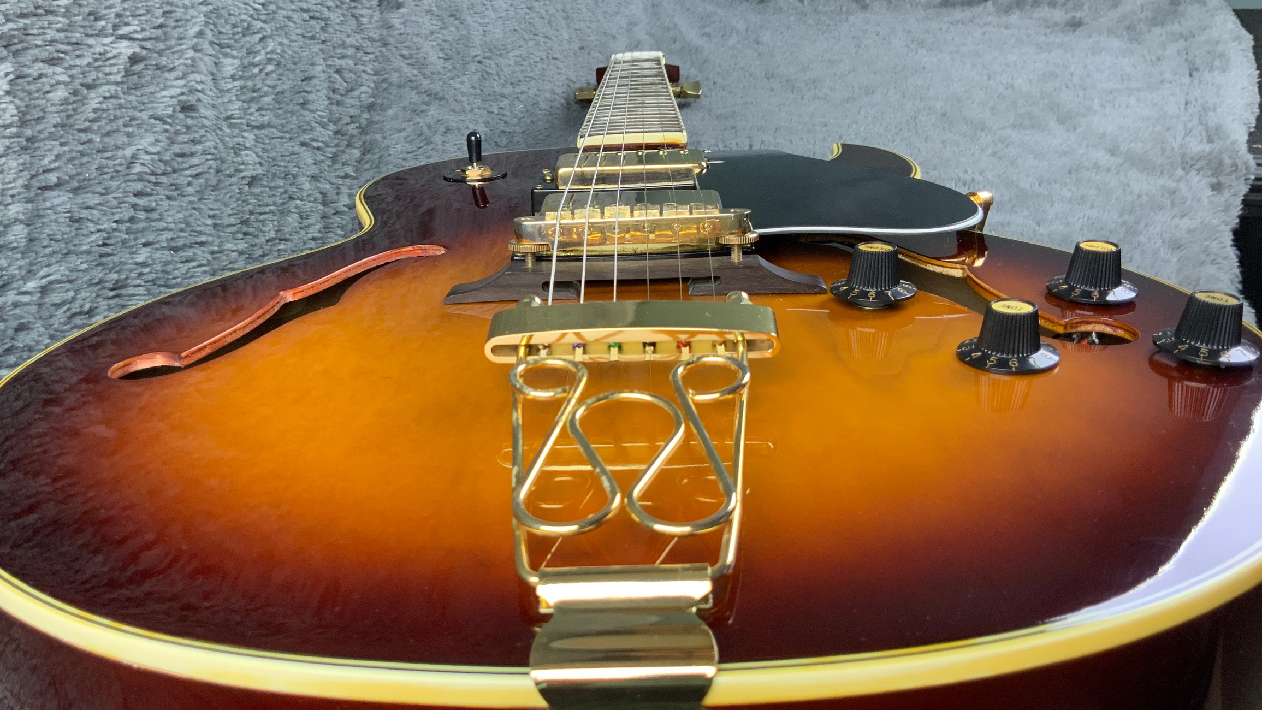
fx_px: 1171
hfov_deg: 56.6
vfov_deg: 33.7
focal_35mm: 35
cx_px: 596
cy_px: 409
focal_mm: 3
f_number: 1.8
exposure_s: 1/60
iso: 80
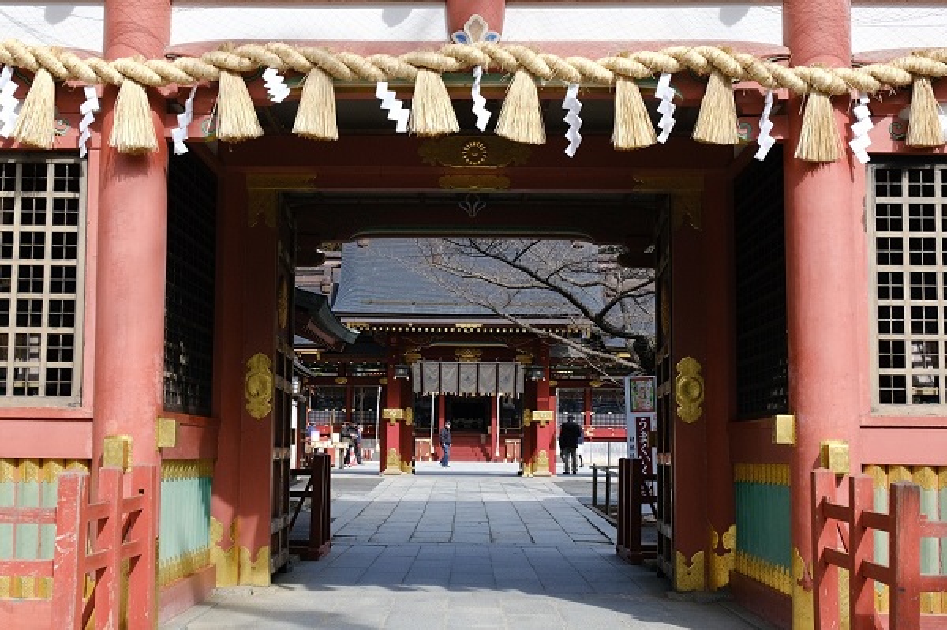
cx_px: 474
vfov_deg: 26.9
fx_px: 1314
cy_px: 315
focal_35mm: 50
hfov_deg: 39.6
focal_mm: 33.2
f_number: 6.4
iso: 400
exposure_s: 1/500
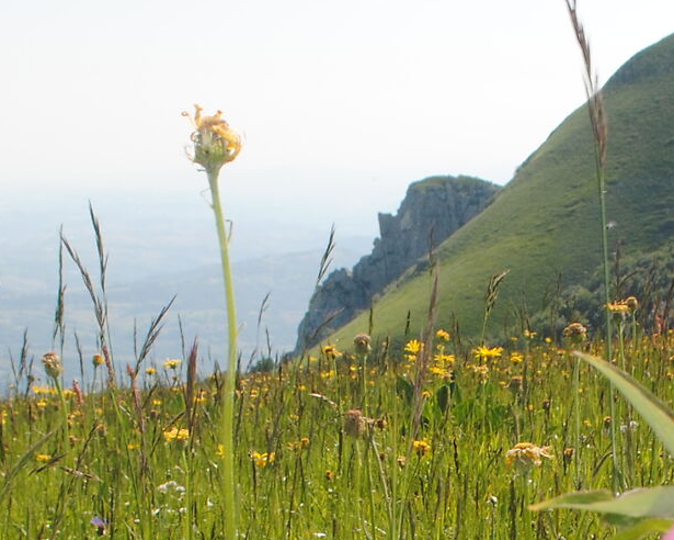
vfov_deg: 15.1
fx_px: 1975
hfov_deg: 19.2
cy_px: 629
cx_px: 511
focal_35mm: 99
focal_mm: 18
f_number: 8
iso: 100
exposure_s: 1/200
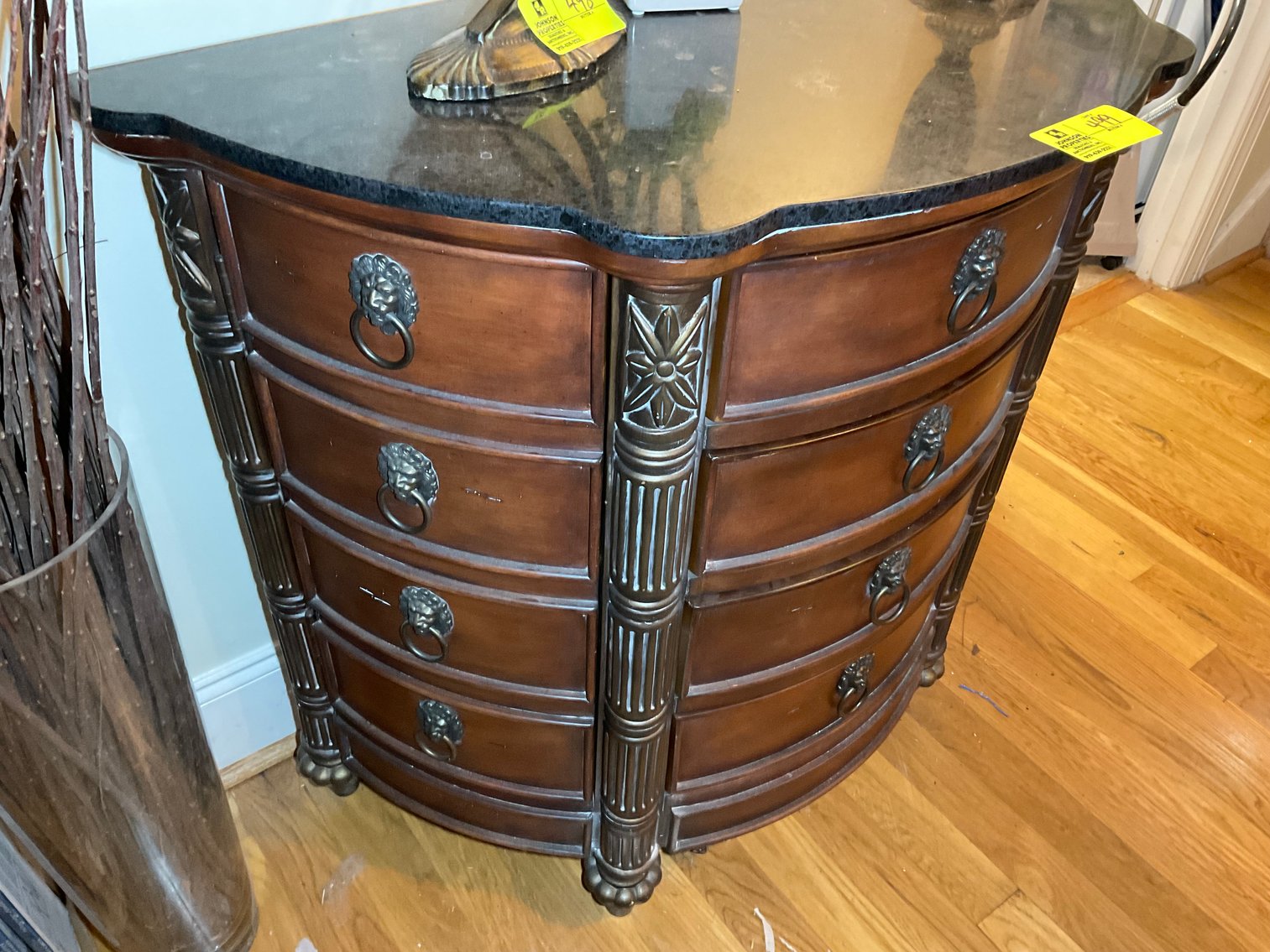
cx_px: 635
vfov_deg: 48.2
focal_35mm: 29
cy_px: 476
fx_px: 1064
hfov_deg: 61.7
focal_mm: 3
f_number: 1.8
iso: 250
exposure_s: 1/40
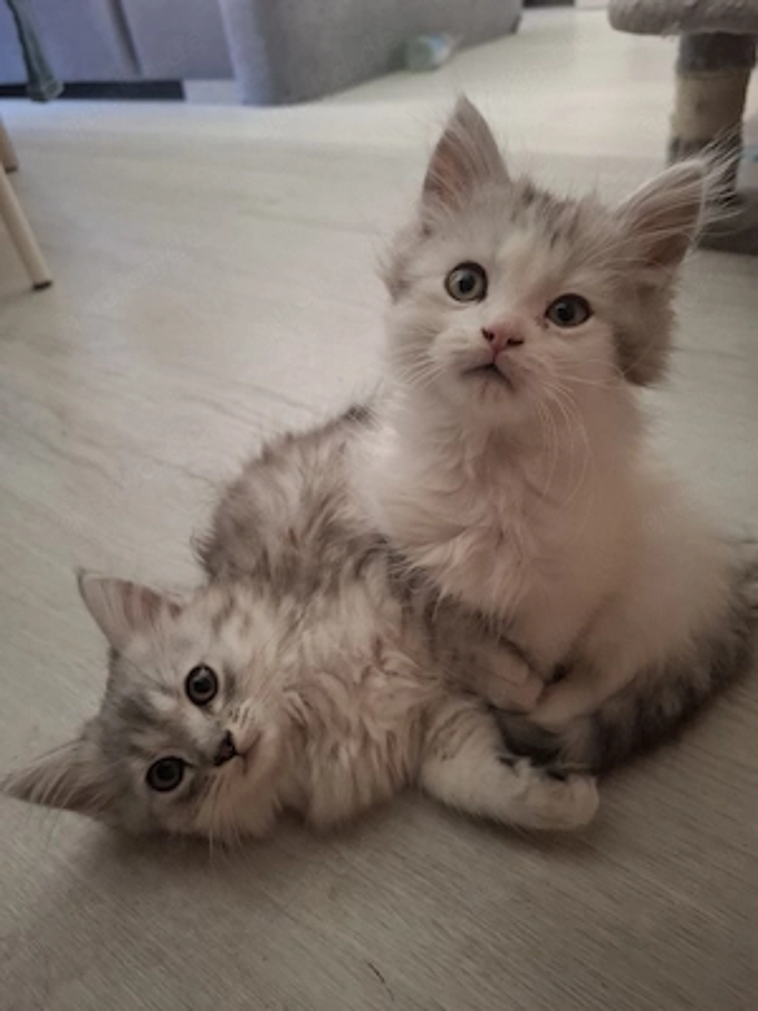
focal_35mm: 23
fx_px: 672
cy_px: 506
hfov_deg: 58.9
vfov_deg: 73.9
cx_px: 379
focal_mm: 5.54
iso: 640
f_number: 1.8
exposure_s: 1/25
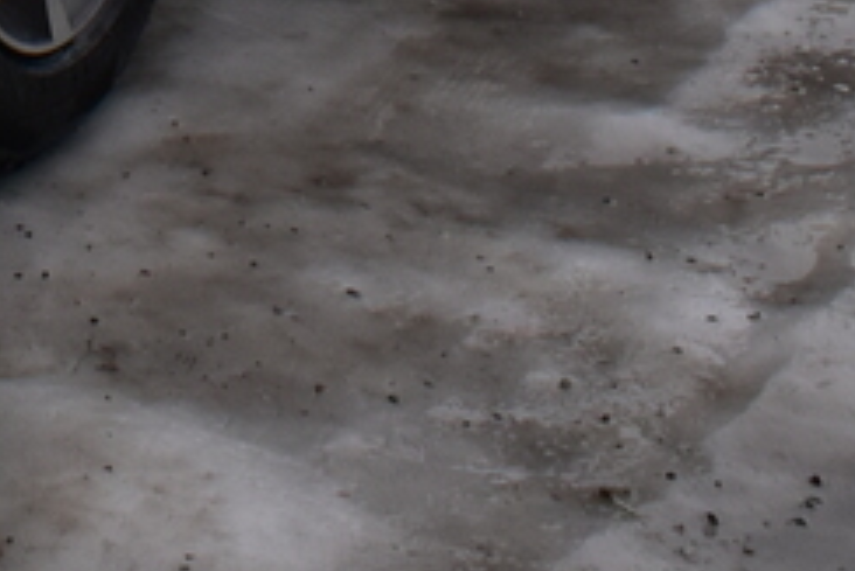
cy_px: -1233
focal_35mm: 199
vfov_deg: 6.3
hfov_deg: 9.8
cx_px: -711
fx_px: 4729
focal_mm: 20
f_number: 9.5
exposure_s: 1/250
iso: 400
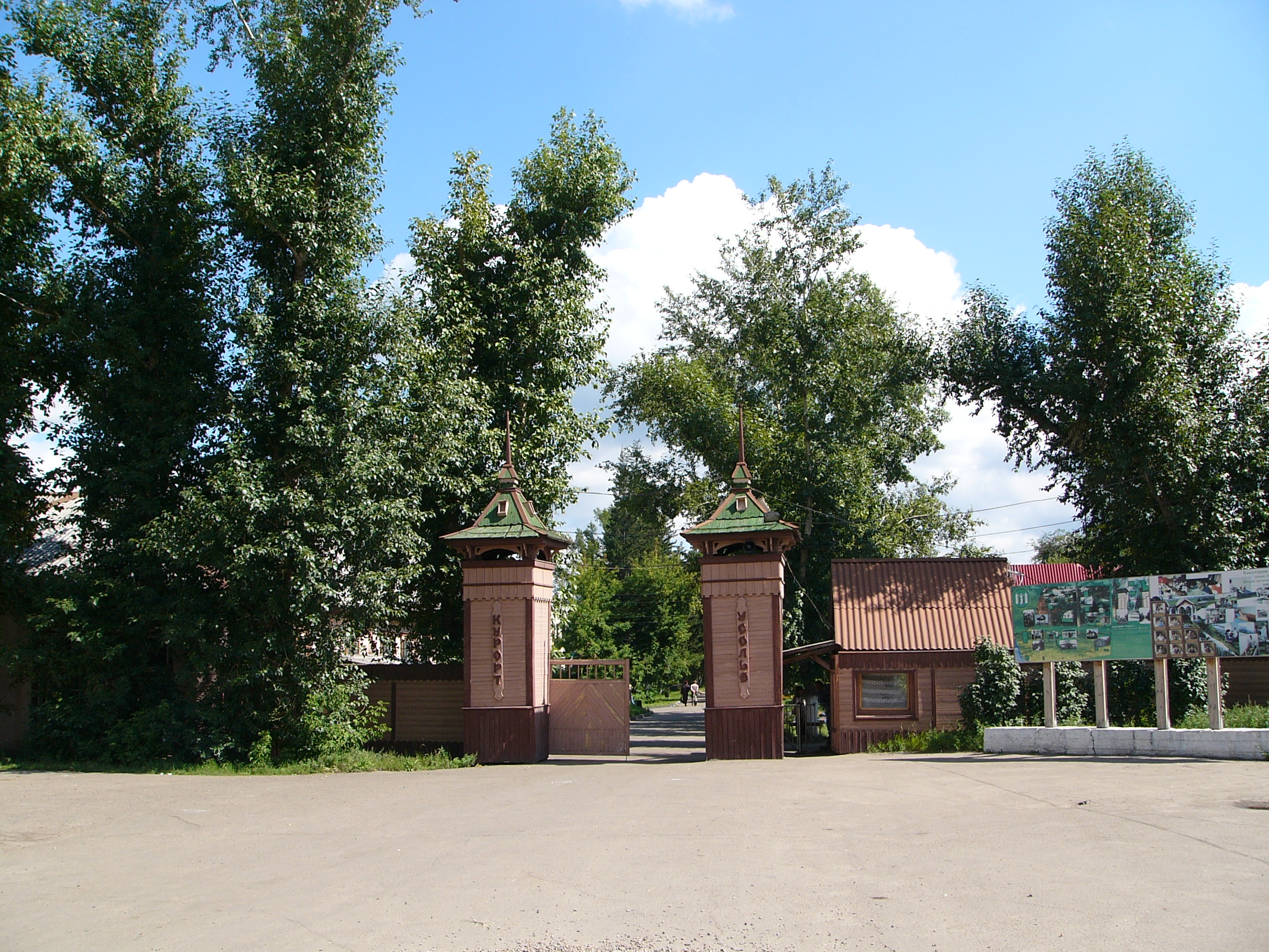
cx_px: 634
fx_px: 1320
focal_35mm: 36
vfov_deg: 39.7
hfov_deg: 51.4
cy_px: 476
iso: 50
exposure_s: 1/400
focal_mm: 6
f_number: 4
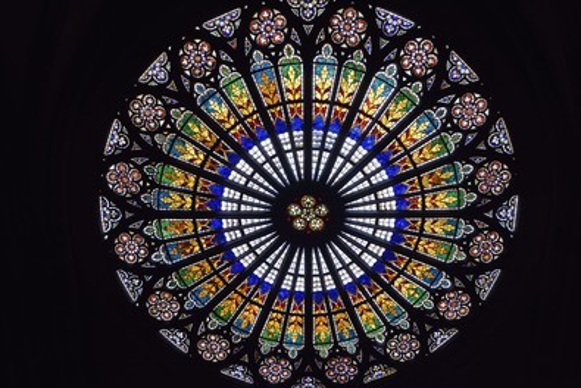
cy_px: 194
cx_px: 306
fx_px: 549
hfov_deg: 55.7
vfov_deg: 38.9
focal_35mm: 34
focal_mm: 32
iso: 800
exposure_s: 1/25
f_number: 8
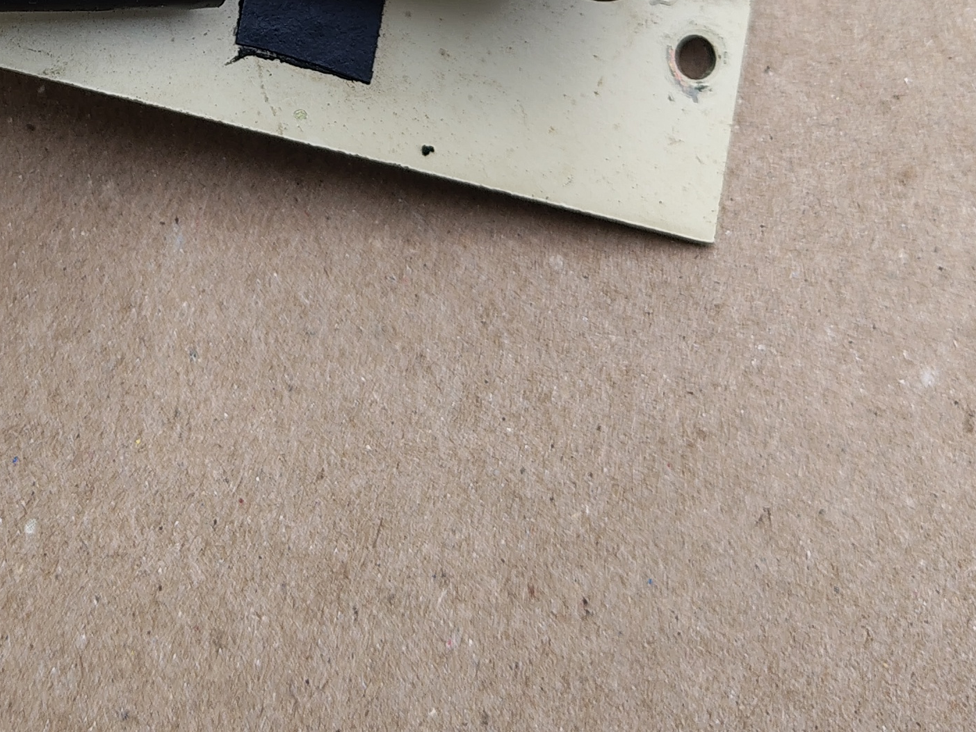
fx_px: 1974
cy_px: -291
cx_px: 191
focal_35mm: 70
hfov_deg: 27.2
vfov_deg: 19.0
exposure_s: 1/561
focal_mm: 5.56
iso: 100
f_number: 1.8
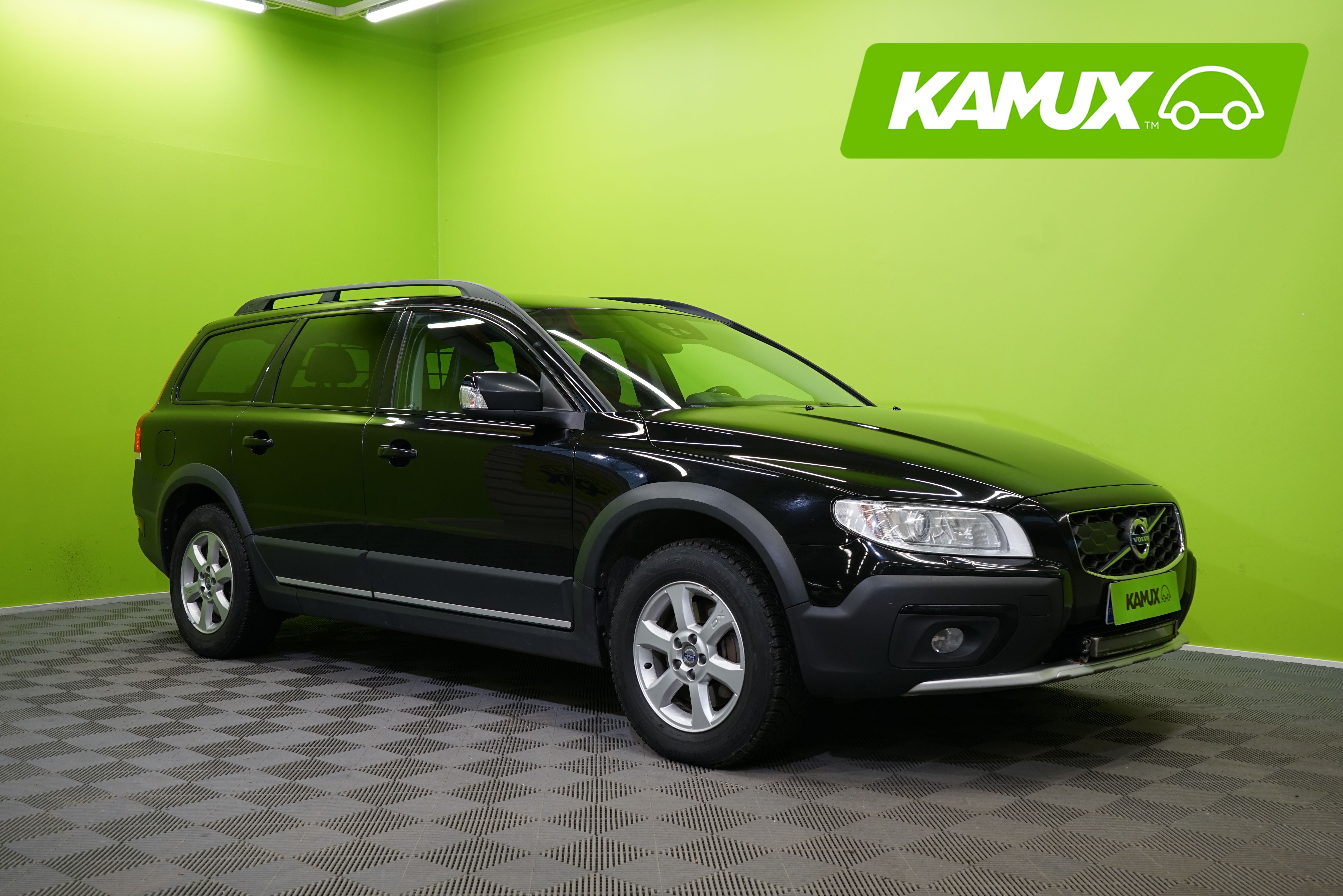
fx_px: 1380
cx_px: 672
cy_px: 448
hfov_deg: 51.9
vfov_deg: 35.9
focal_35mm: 37
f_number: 6.3
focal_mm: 37
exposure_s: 1/30
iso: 640
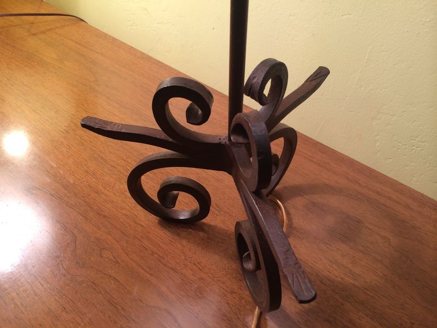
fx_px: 379
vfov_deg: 46.8
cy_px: 164
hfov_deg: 60.0
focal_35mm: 30
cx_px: 218
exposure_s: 1/30
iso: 50
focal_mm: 4.12
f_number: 2.2
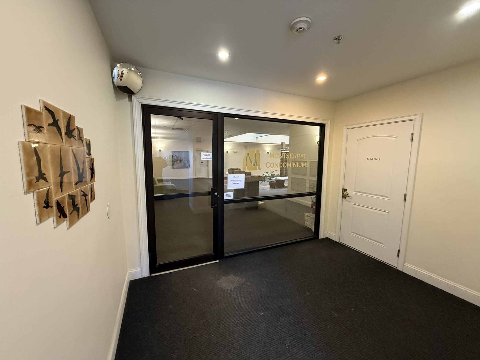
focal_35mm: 14
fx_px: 194
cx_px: 240
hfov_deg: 102.1
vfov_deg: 85.7
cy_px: 180
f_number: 2.2
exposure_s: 1/60
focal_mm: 2.22
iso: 500
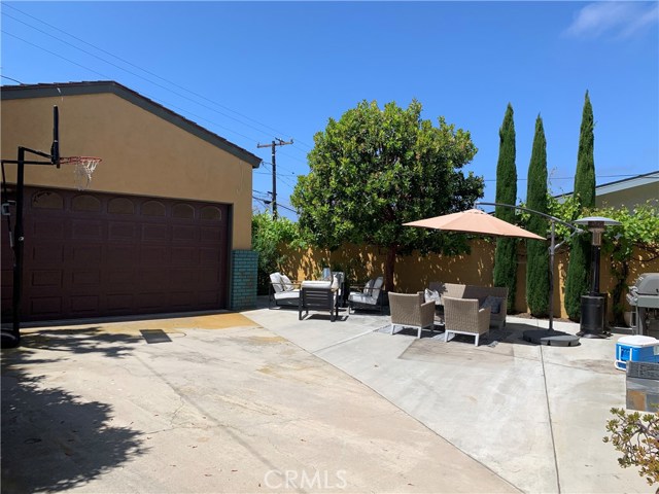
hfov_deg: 67.3
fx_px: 495
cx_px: 330
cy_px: 247
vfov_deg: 53.1
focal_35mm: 26
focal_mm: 4.25
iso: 25
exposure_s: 1/2545
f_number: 1.8
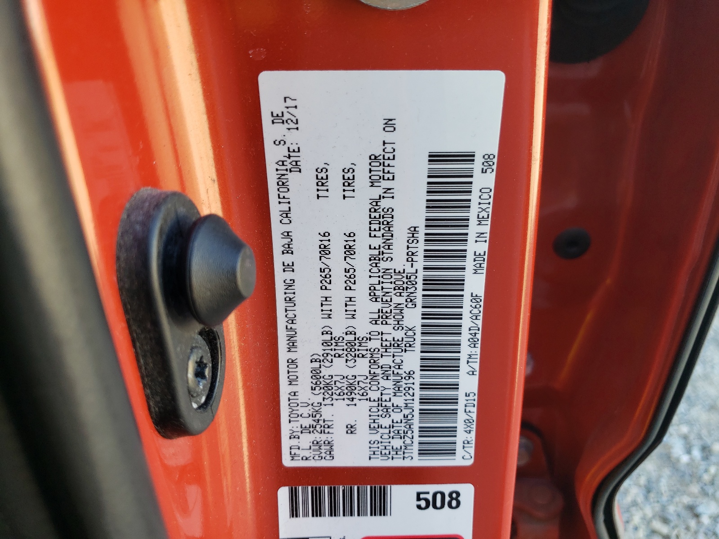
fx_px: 540
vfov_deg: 53.1
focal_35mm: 26
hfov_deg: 67.3
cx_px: 360
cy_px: 270
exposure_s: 1/133
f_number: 1.5
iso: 50
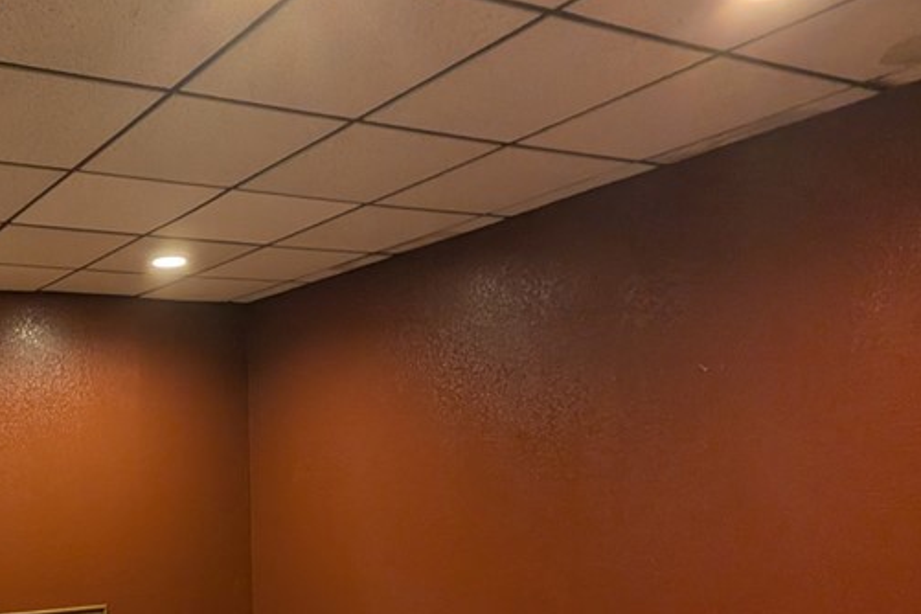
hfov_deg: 48.1
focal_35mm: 34
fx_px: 870
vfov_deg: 36.7
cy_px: 540
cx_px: 42
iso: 155
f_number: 2.2
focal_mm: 2.22
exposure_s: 1/30
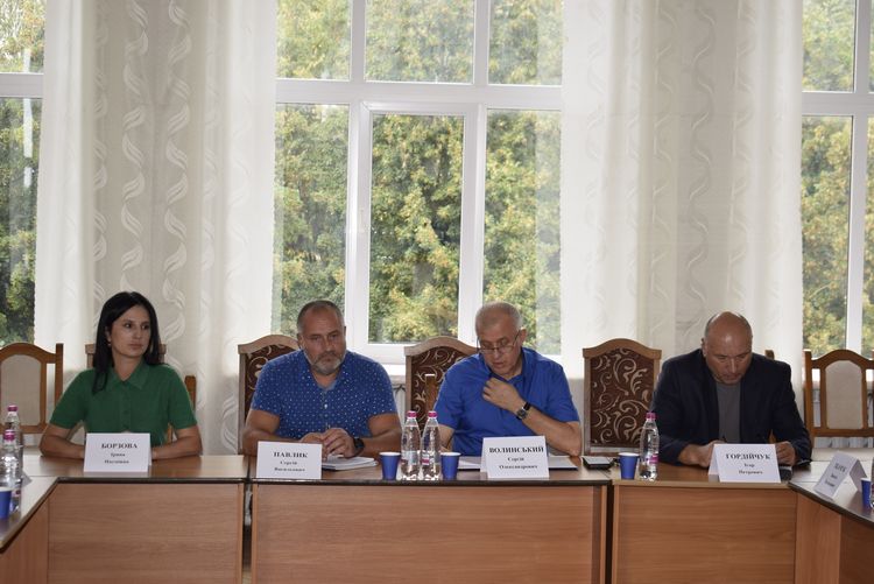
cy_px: 292
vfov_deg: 19.8
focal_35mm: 69
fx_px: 1676
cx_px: 437
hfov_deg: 29.2
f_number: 5.3
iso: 400
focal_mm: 46
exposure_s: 1/160
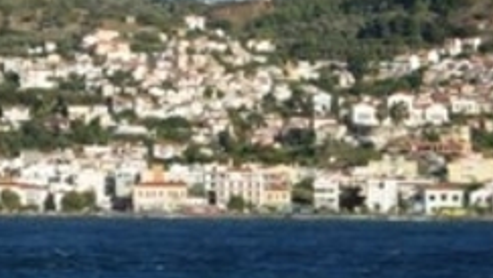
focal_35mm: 239
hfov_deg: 9.0
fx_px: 3126
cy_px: 30
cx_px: 99
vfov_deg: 5.1
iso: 50
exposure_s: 1/384
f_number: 6
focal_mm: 18.6
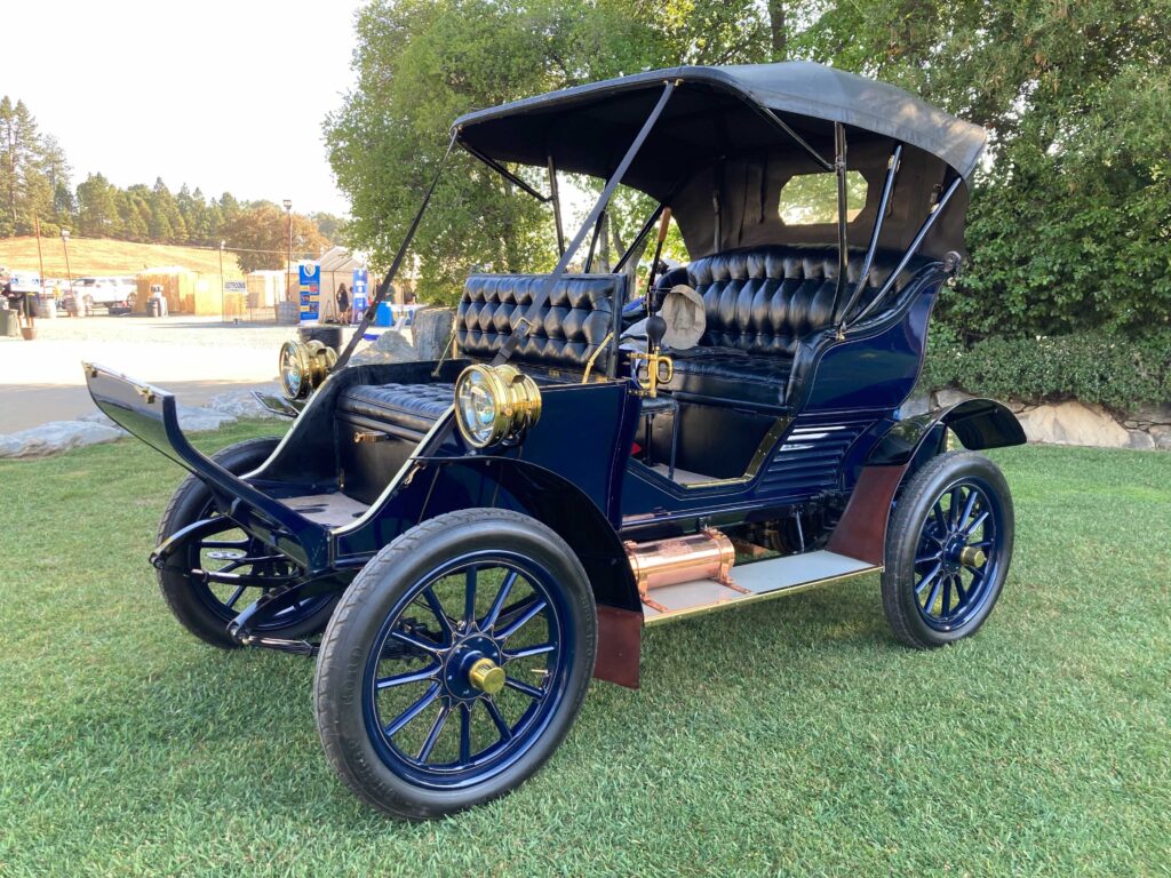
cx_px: 586
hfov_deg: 63.4
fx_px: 947
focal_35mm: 28
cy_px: 439
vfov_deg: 49.7
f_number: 1.8
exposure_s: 1/120
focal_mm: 3.99
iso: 32
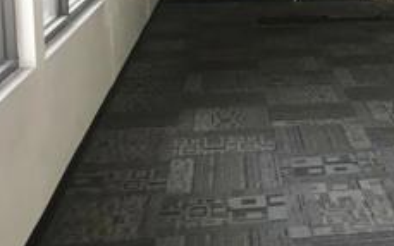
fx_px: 891
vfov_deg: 15.5
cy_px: 15
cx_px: 427
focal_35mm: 83
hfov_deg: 23.5
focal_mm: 3.99
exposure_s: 1/30
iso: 25
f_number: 1.8
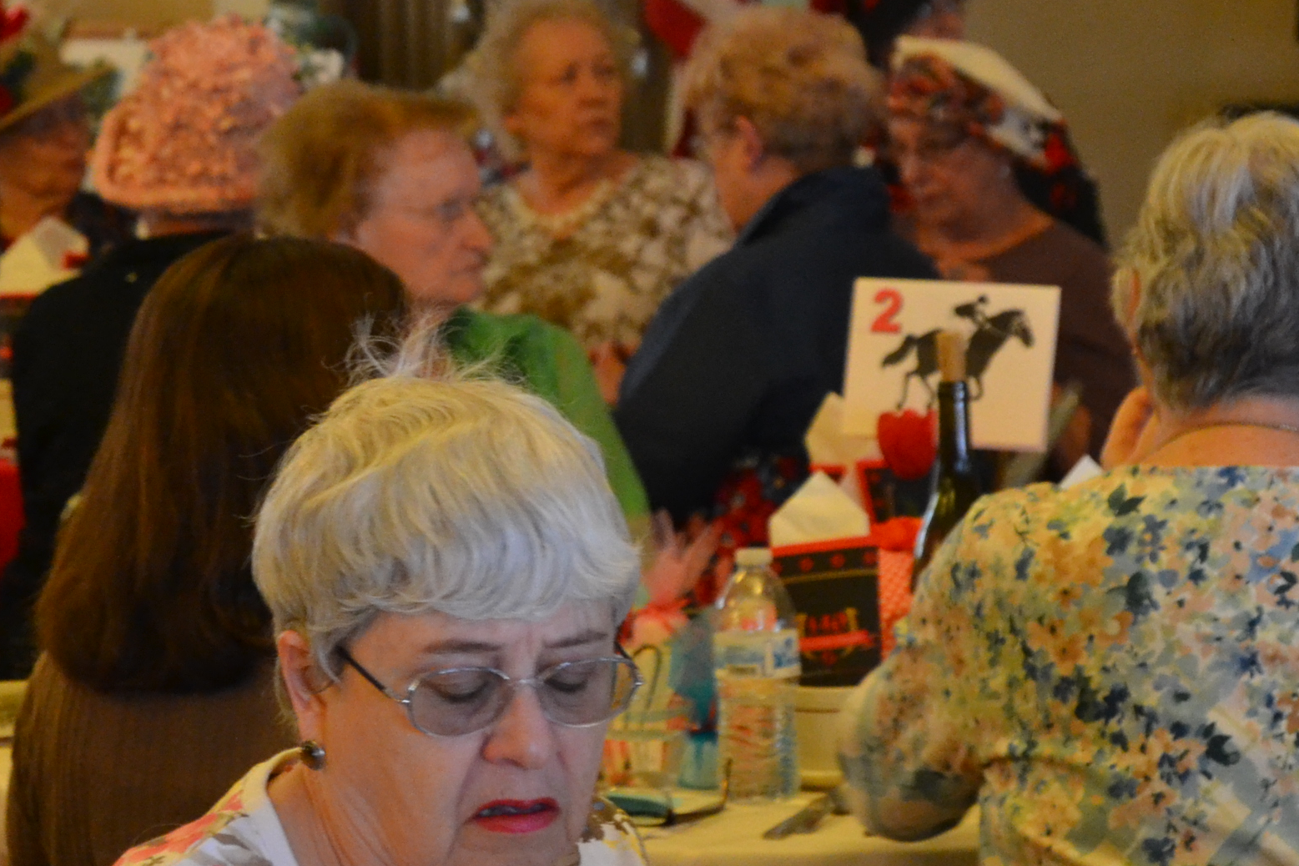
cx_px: 436
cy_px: 137
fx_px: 6607
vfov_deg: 7.5
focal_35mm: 183
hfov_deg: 11.2
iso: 2000
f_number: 5.6
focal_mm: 55
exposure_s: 1/60
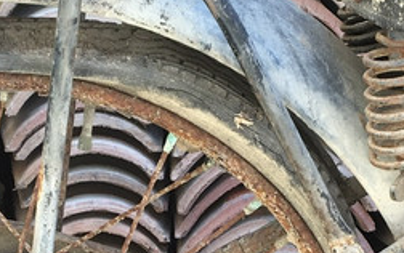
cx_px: 236
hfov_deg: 16.0
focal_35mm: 130
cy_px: 325
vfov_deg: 9.9
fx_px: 1433
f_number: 2.2
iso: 25
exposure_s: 1/100
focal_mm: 4.15
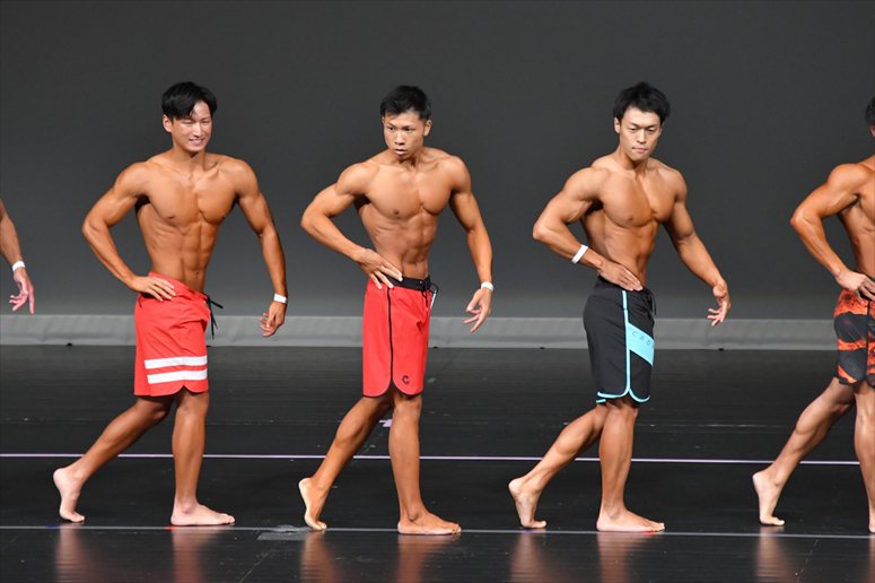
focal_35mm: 315
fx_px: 7653
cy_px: 292
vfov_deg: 4.4
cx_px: 438
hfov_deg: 6.5
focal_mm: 210
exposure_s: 1/400
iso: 4000
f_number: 5.6
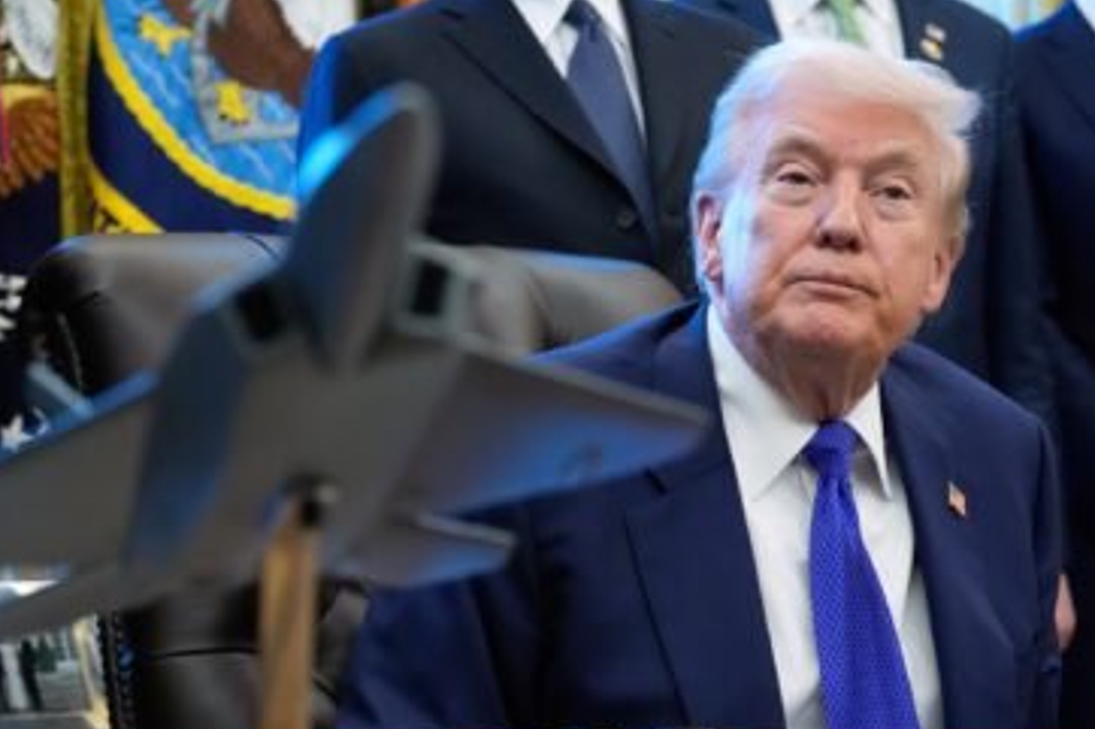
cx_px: 511
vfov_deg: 12.7
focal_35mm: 108
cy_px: 417
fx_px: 3283
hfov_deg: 18.9
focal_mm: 93
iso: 6400
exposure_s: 1/50
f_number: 7.1
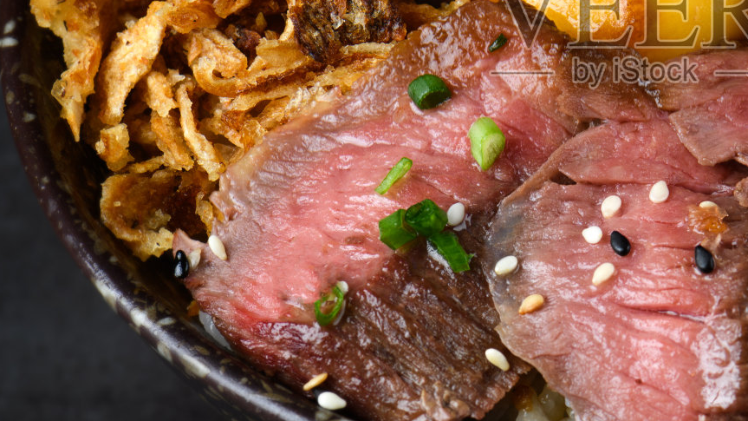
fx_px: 4045
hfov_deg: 10.5
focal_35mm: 204
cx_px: 634
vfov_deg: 5.9
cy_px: 31
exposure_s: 1/20
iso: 250
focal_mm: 105
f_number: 11
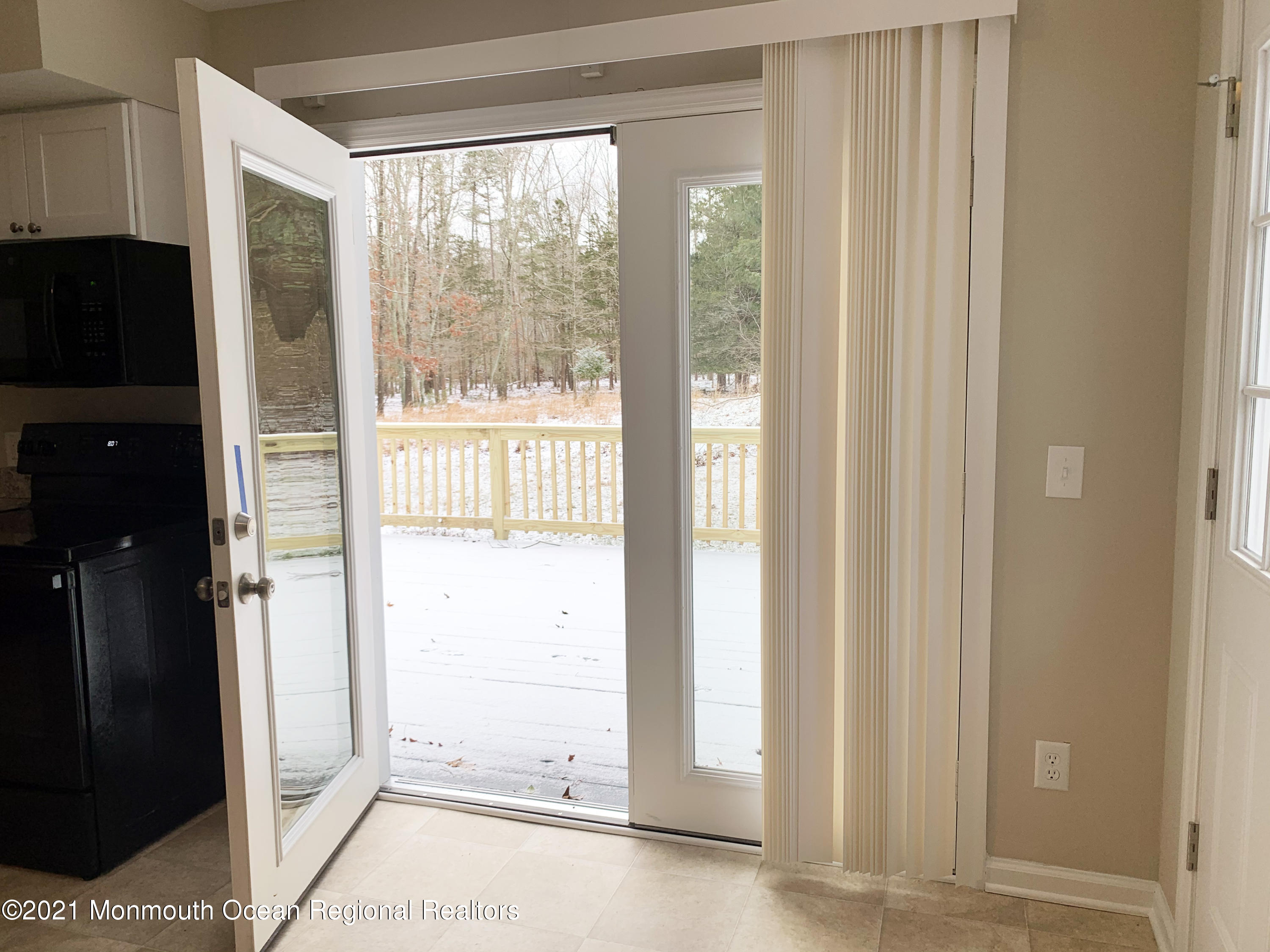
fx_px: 954
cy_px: 476
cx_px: 635
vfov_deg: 53.1
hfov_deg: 67.3
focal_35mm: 26
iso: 25
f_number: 1.8
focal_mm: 4.25
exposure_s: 1/175
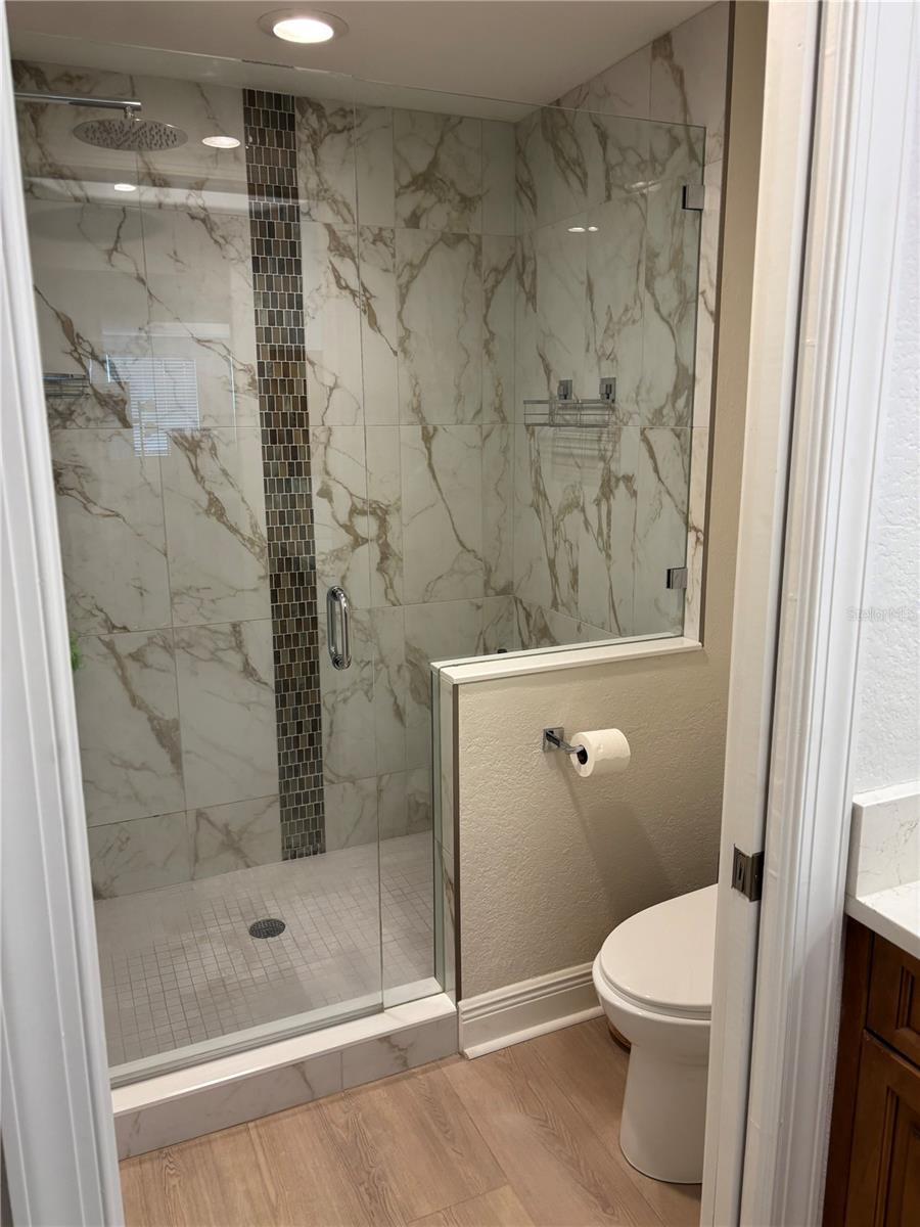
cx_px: 460
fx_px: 921
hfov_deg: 53.1
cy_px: 614
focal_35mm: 26
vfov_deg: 67.3
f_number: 1.6
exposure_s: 1/60
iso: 80
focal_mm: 5.96
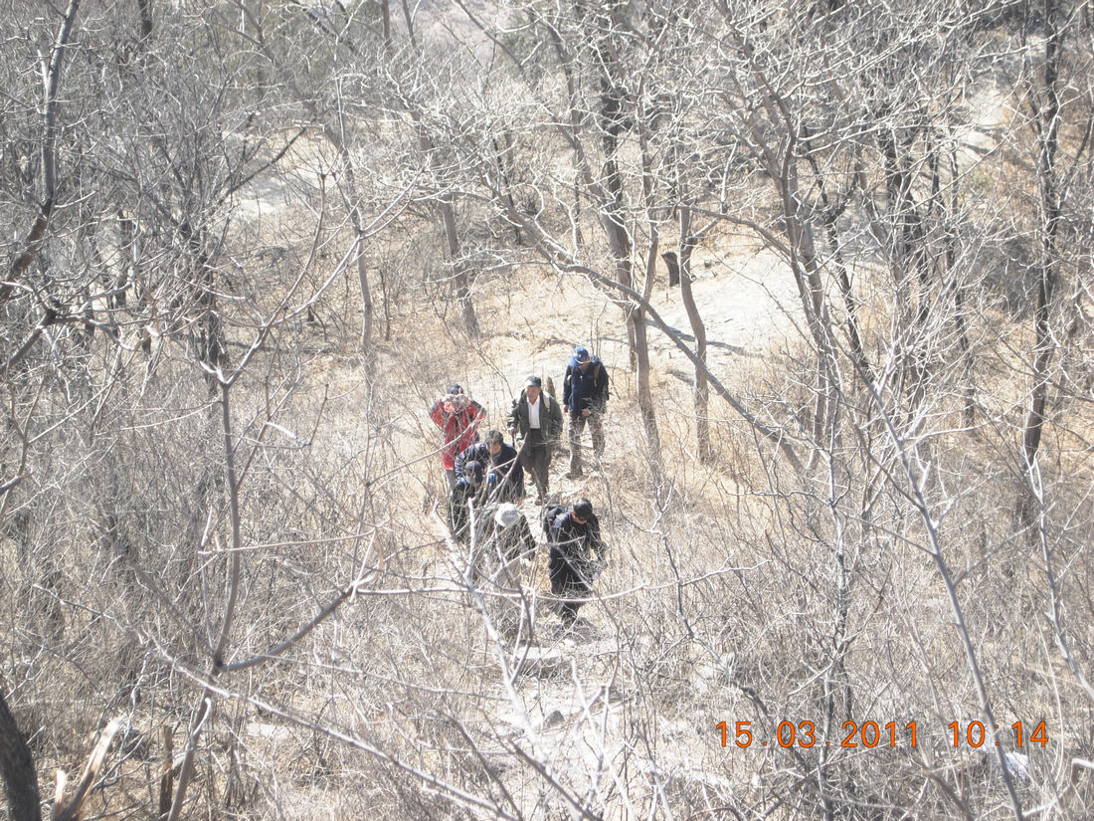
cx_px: 547
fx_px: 3982
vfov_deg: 11.8
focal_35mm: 126
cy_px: 410
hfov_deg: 15.6
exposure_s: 1/76.1
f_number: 5.3
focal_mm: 26.3
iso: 50
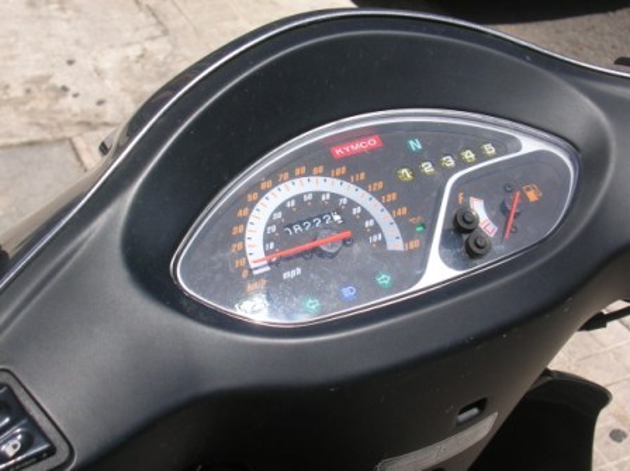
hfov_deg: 33.3
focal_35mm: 58
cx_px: 315
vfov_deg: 25.2
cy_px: 236
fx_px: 1054
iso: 50
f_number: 3.5
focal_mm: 9.6
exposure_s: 1/1010
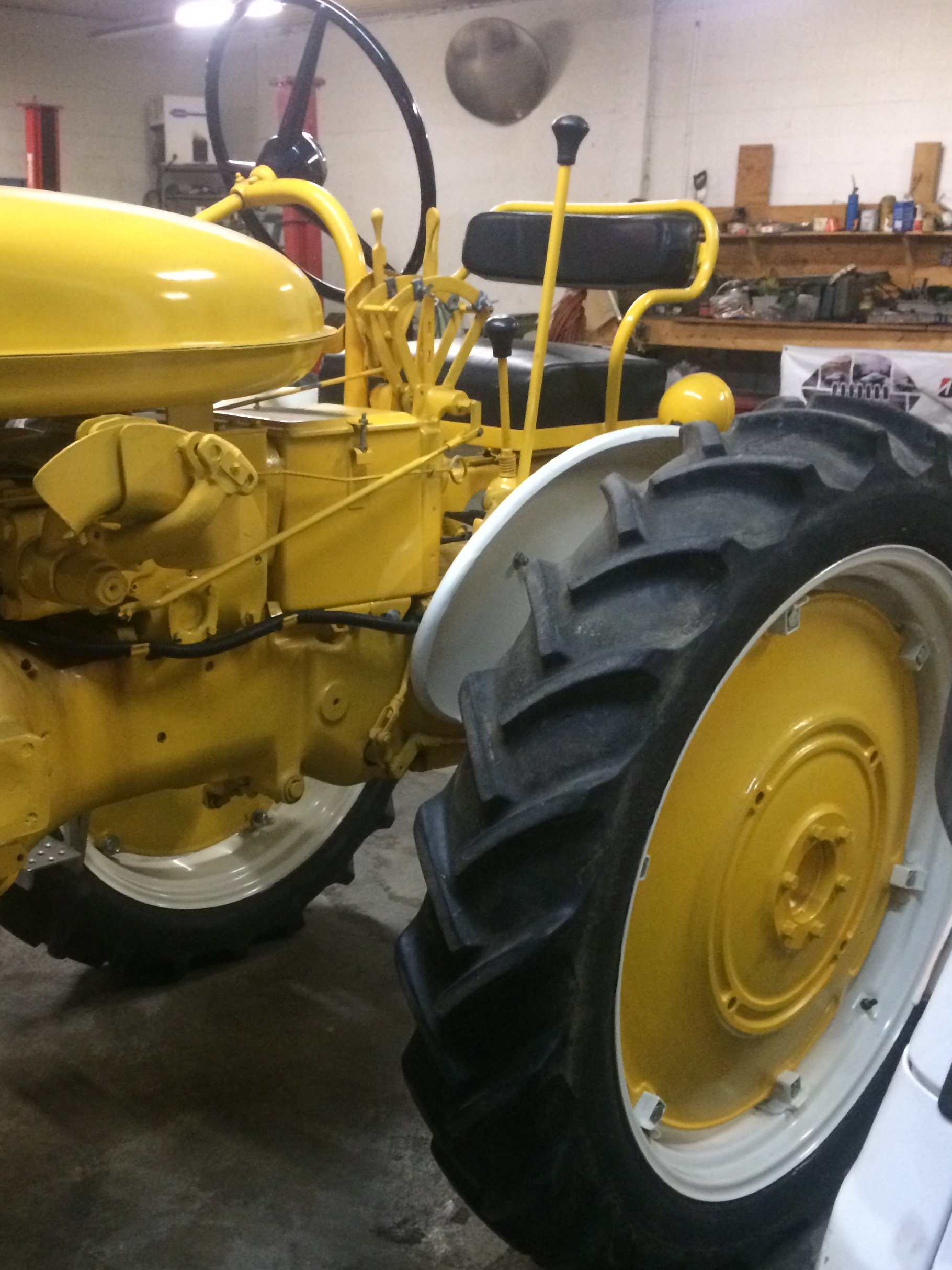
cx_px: 339
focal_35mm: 39
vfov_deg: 47.5
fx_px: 1430
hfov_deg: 36.5
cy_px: 786
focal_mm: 4.15
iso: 400
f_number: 2.2
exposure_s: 1/15
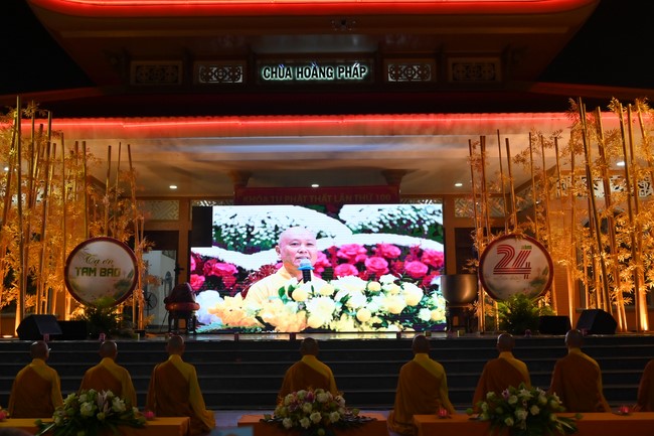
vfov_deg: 37.8
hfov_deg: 54.4
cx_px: 327
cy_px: 218
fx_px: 636
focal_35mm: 35
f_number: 7.1
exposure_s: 1/160
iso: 1250
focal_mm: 35
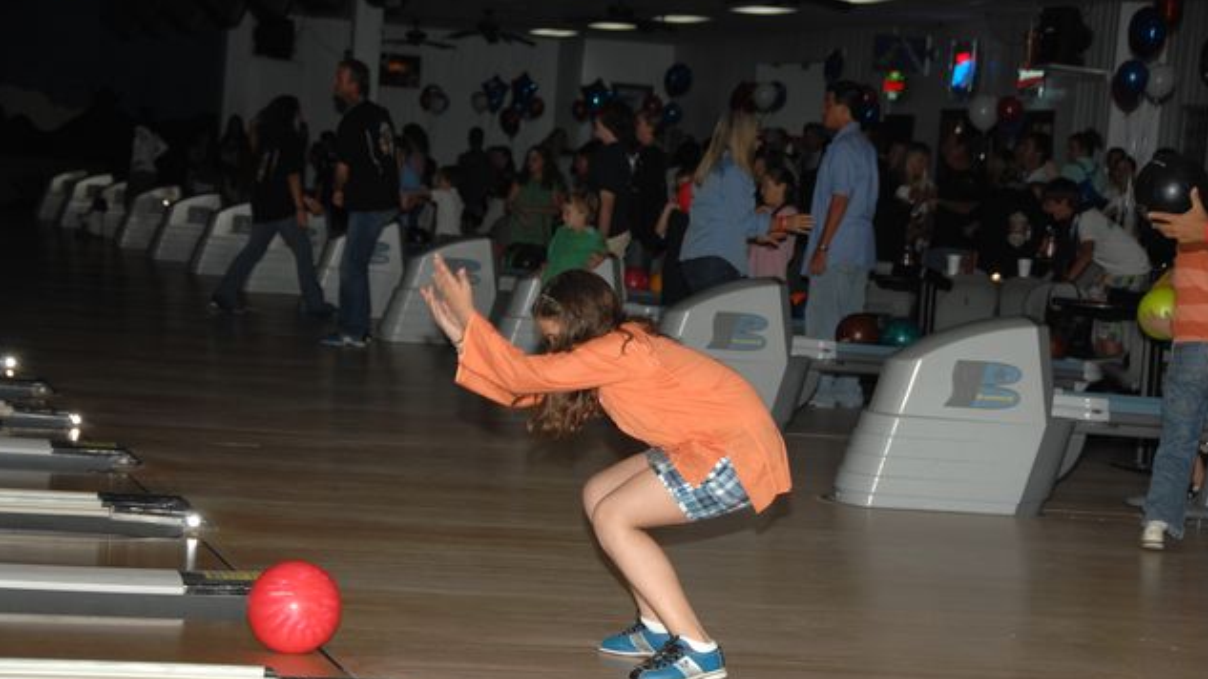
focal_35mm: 111
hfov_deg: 19.3
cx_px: 603
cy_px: 375
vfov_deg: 10.9
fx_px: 3555
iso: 200
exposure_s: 1/125
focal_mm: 70
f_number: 5
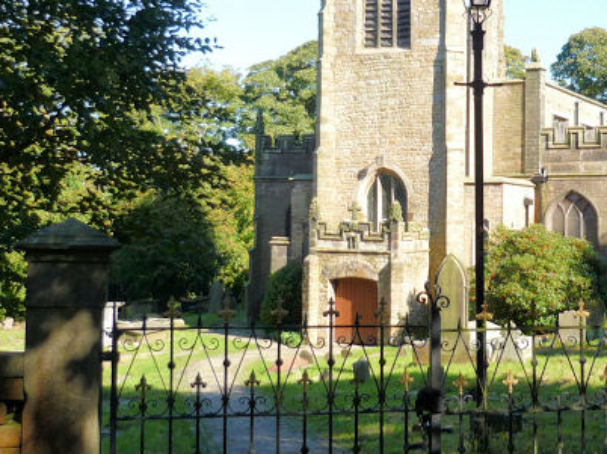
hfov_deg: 32.4
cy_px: 167
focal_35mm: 59
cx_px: 414
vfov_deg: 24.7
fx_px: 1034
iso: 100
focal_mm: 5.5
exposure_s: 1/400
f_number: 2.8
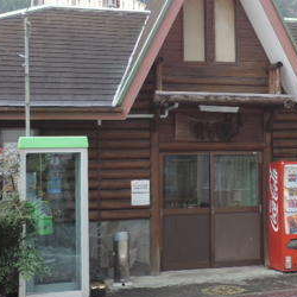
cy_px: 100
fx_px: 660
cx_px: 254
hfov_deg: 24.8
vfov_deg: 25.2
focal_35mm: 68
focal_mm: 4.3
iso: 80
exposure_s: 1/50
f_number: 3
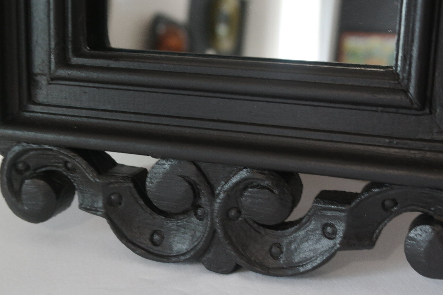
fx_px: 812
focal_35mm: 66
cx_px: 254
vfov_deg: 20.6
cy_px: 164
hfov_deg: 30.5
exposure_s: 1/30
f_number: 5.6
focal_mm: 35
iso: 800
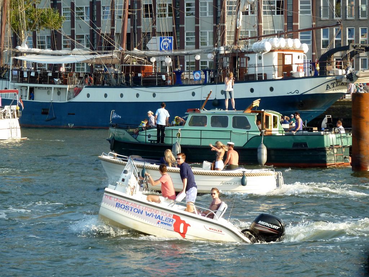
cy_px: 138
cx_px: 184
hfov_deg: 12.5
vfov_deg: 9.4
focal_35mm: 158
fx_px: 1684
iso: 160
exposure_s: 1/250
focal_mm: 25.9
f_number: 4.5
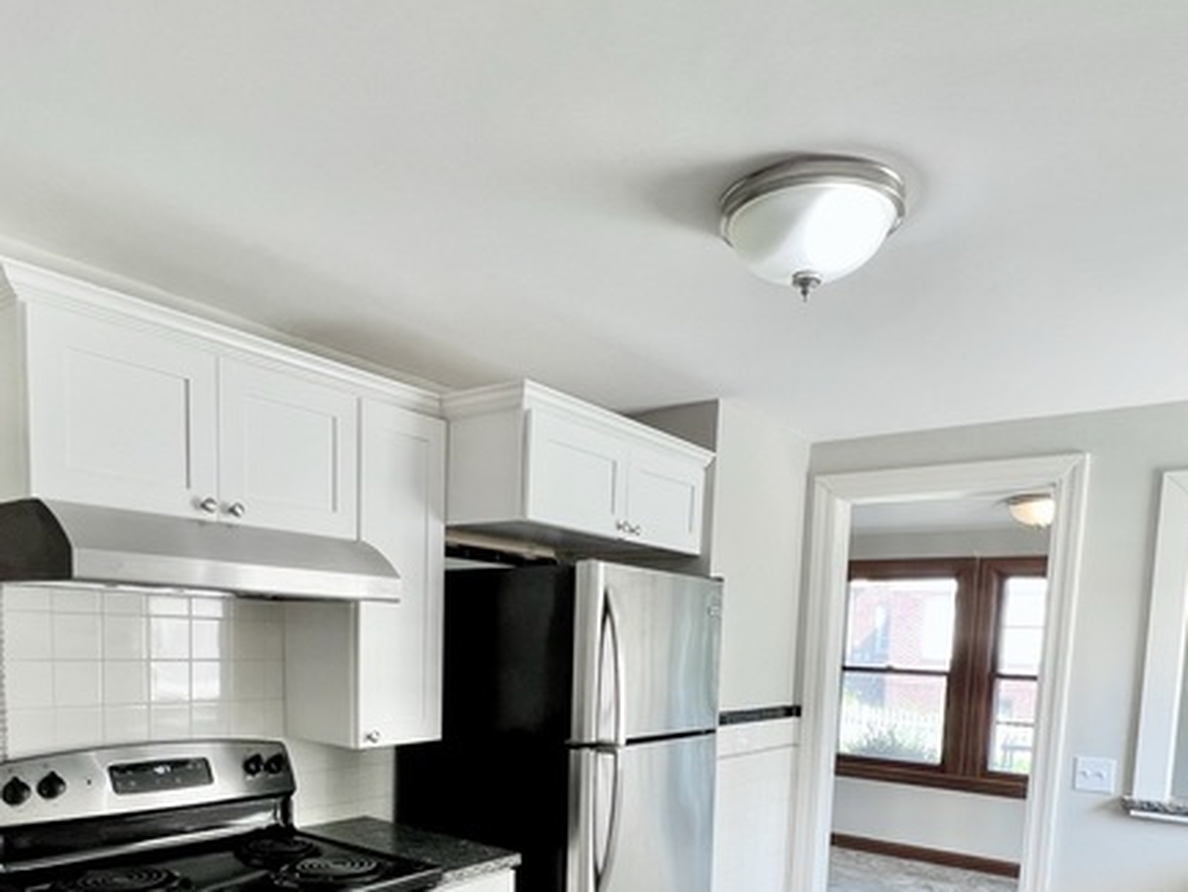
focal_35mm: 24
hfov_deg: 71.6
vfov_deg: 52.8
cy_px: 725
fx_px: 824
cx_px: 571
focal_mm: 1.57
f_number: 1.8
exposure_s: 1/120
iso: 80
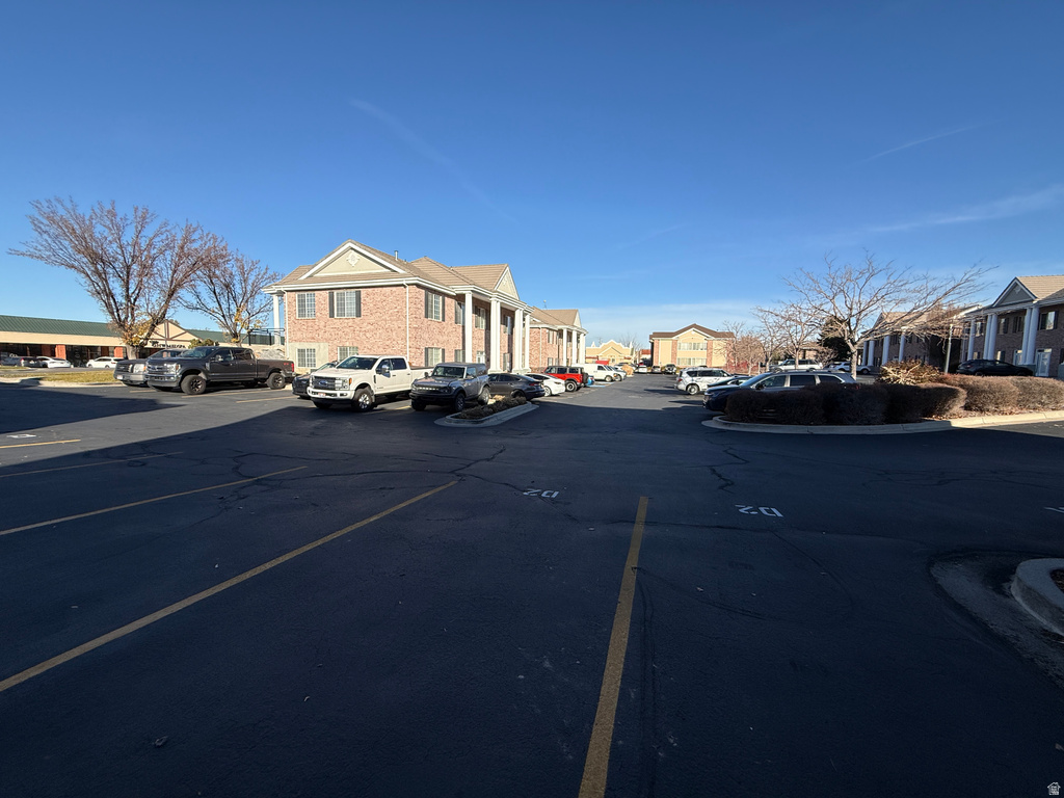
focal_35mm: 14
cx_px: 532
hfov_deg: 102.1
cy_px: 399
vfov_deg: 85.7
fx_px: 430
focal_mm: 2.22
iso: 50
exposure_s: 1/2092
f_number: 2.2
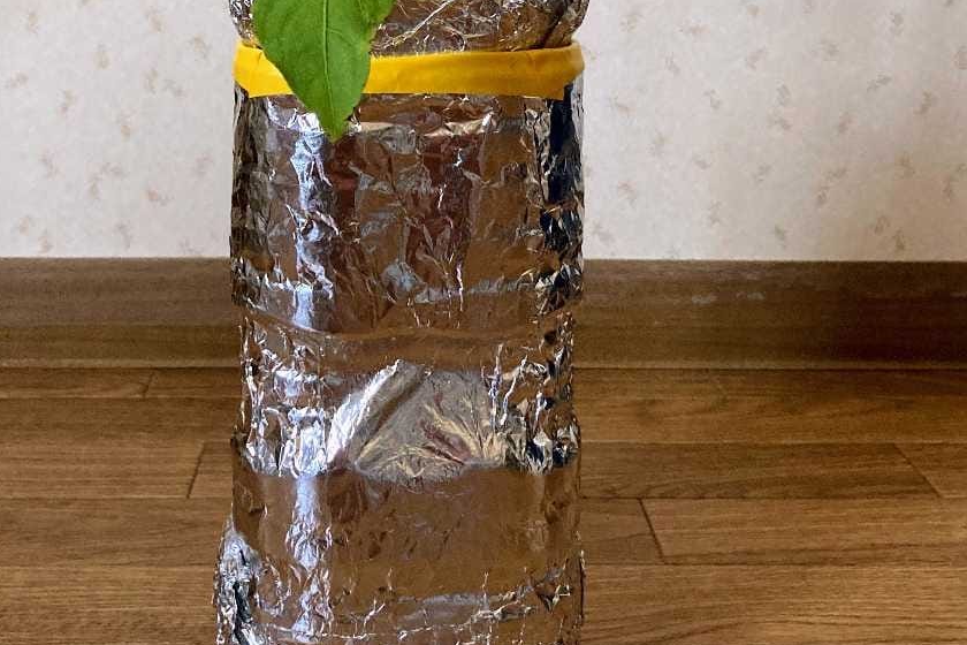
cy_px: 31
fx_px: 1397
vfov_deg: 25.0
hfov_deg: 38.1
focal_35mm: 52
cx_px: 400
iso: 250
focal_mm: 3.99
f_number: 1.8
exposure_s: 1/60
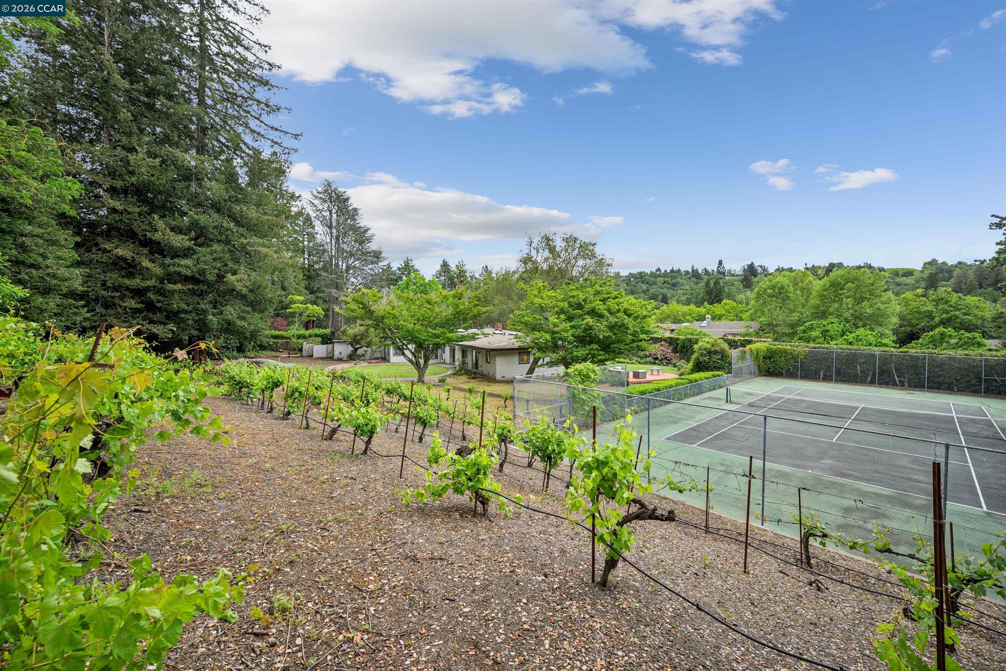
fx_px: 391
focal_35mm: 14
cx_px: 503
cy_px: 336
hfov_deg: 104.3
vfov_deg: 81.2
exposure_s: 1/400
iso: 400
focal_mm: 14
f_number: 9
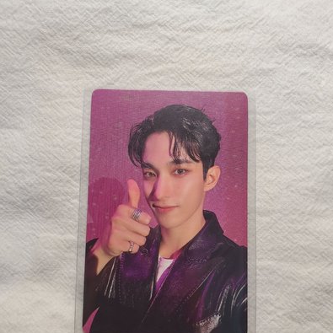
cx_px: 168
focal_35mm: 31
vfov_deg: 52.3
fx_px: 337
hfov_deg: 52.5
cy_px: 191
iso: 160
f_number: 2.4
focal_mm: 4.3
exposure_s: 1/120
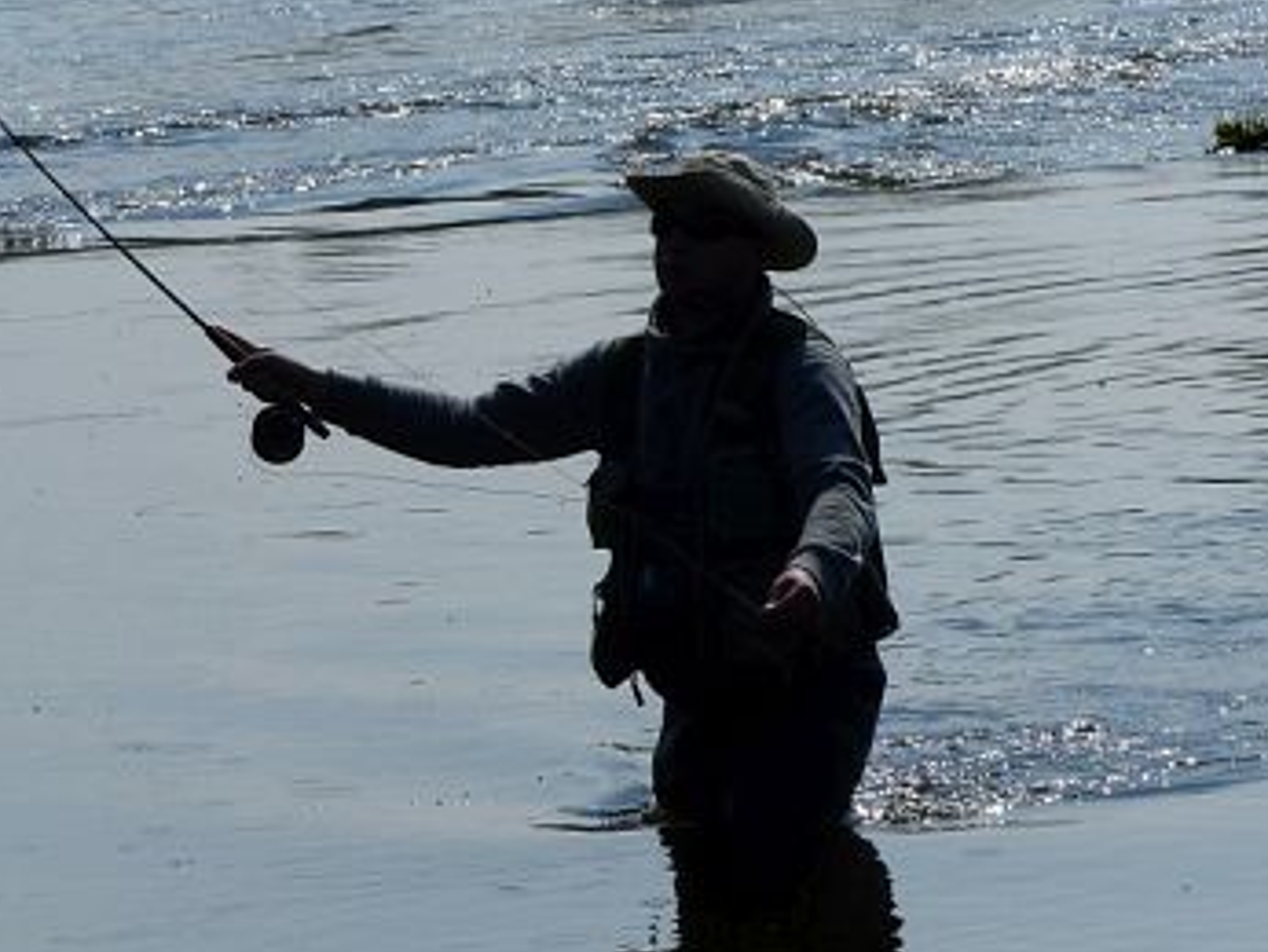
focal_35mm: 274
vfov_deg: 5.4
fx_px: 10044
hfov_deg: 7.2
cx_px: 301
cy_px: 416
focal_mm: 27.8
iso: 100
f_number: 5.6
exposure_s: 1/1600
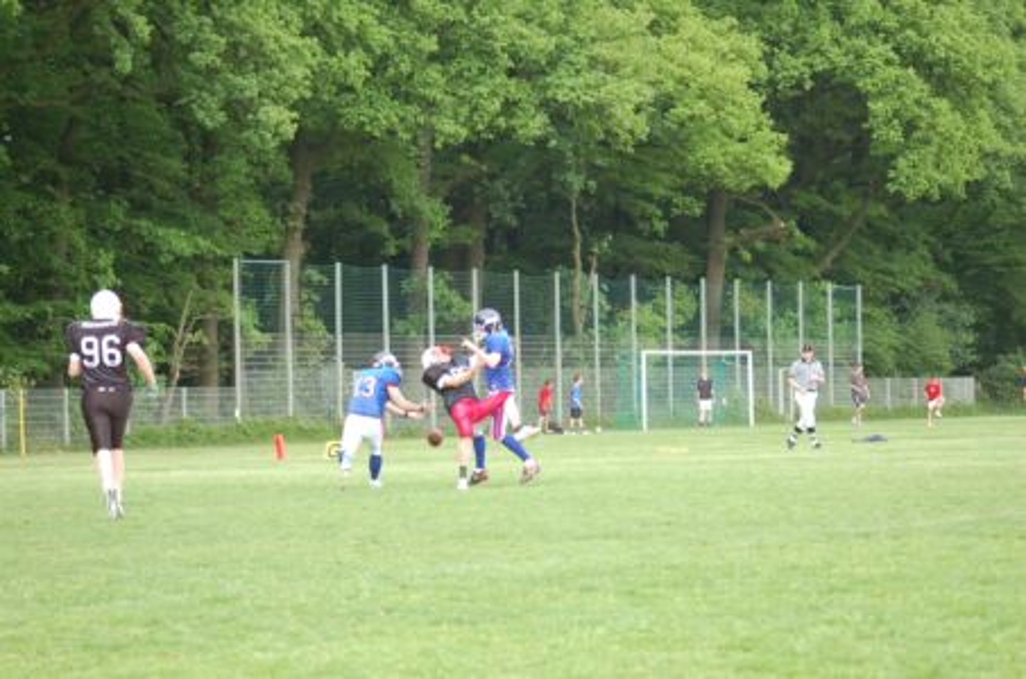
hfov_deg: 16.7
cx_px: 513
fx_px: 3498
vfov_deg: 11.1
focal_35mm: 123
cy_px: 340
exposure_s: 1/500
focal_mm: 82
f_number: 4
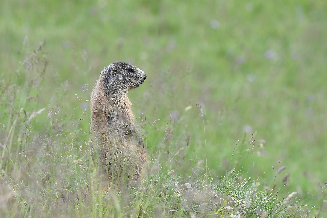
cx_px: 164
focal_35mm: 750
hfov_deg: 2.7
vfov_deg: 1.8
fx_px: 6812
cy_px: 109
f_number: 7.1
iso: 800
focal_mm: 500
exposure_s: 1/640
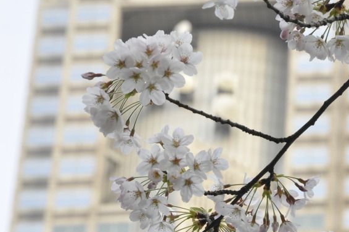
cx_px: 272
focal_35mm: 366
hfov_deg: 5.6
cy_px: 95
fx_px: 3546
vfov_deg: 3.8
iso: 1100
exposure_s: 1/125
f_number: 16
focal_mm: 135
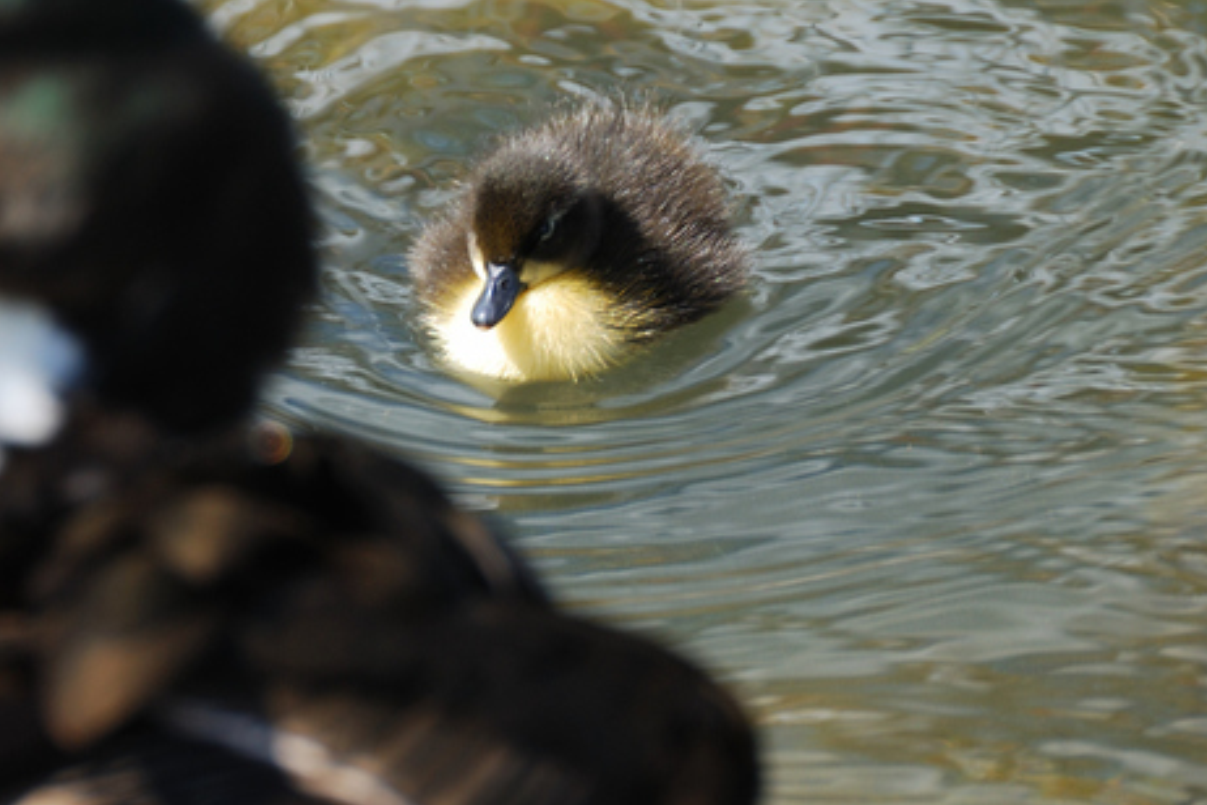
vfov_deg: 3.6
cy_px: 355
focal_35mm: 387
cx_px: 413
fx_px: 12974
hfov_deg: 5.3
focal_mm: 170
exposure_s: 1/160
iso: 100
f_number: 5.6
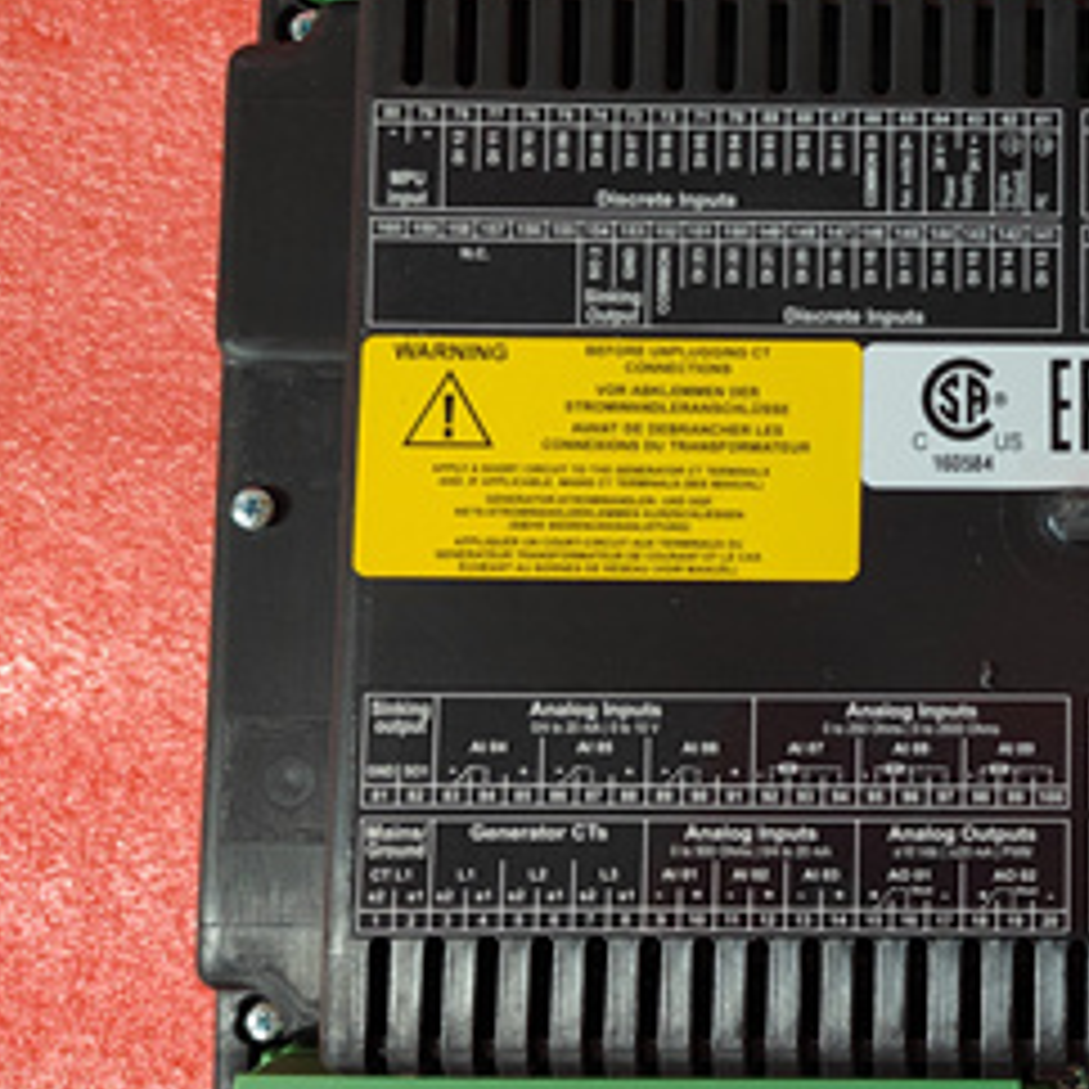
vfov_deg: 40.0
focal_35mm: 42
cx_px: 1040
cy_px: 493
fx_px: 1495
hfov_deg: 36.7
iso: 1694
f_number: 1.9
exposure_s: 1/50
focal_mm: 5.52
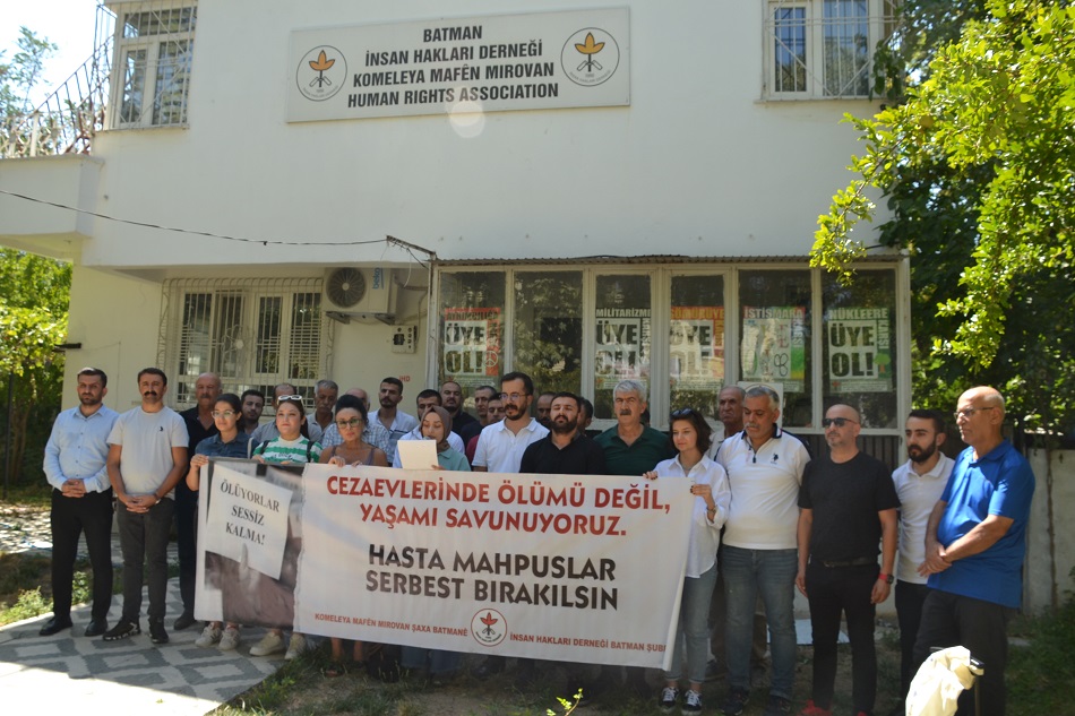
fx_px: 806
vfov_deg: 47.9
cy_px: 358
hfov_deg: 67.4
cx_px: 538
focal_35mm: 27
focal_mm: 18
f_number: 5.6
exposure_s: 1/125
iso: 220
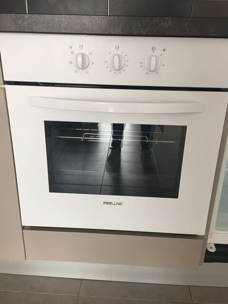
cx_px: 114
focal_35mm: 29
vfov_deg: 61.7
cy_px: 152
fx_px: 255
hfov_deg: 48.2
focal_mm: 4.15
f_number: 2.2
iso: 80
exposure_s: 1/33
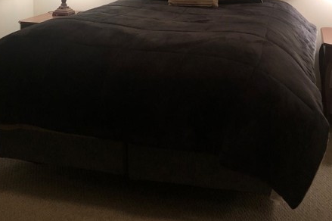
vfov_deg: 24.7
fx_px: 470
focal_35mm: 51
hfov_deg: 38.8
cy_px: -19
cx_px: 195
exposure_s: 1/15
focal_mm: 3.99
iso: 64
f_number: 1.8
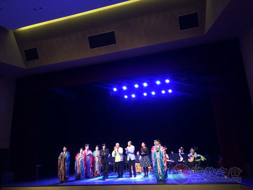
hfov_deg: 61.7
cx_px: 126
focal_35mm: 29
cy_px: 95
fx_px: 212
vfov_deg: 48.2
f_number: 2.2
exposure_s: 1/33
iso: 100
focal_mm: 4.15
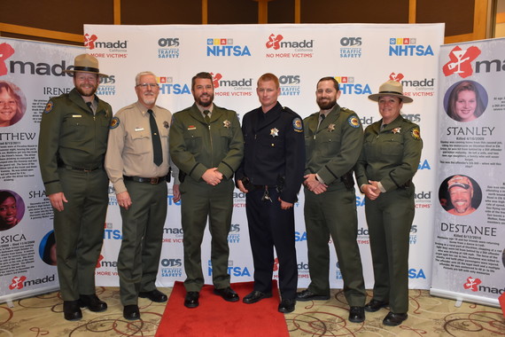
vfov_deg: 38.4
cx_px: 252
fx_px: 484
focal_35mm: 34
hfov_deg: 55.1
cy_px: 168
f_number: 3.8
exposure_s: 1/60
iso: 800
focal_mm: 23
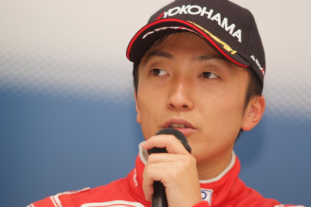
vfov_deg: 5.1
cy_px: 104
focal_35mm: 270
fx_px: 2332
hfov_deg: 7.6
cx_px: 156
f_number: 2.8
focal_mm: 180
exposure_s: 1/125
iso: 200
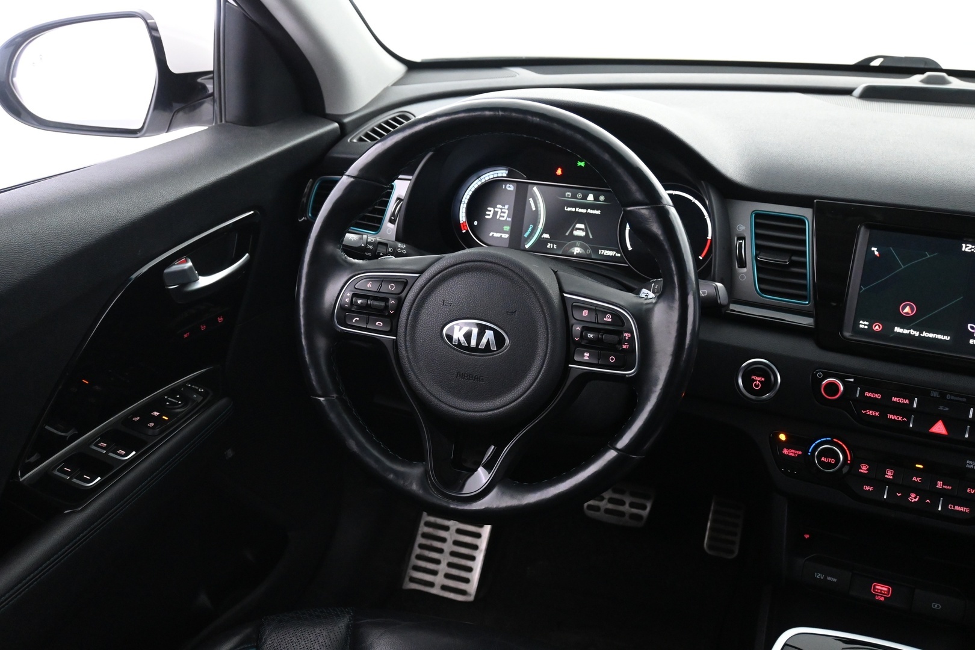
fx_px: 975
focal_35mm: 36
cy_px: 325
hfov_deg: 53.1
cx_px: 488
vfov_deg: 36.9
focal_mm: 24
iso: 3600
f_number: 4.2
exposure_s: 1/40
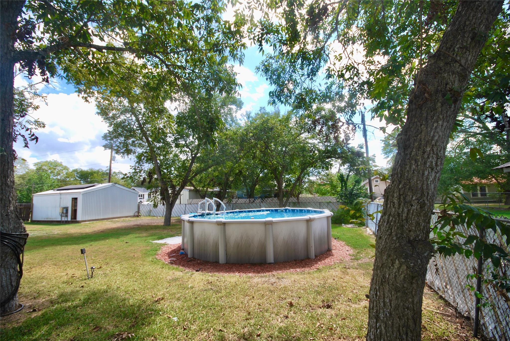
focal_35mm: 15
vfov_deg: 77.5
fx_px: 213
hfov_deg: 100.3
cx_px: 255
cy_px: 170
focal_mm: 10
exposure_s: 1/160
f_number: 6.3
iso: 100
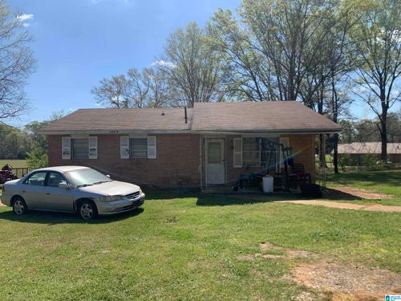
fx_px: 301
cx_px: 200
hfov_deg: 67.3
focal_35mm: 26
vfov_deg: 53.1
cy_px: 150
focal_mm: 4.25
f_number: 1.8
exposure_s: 1/2364
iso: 25
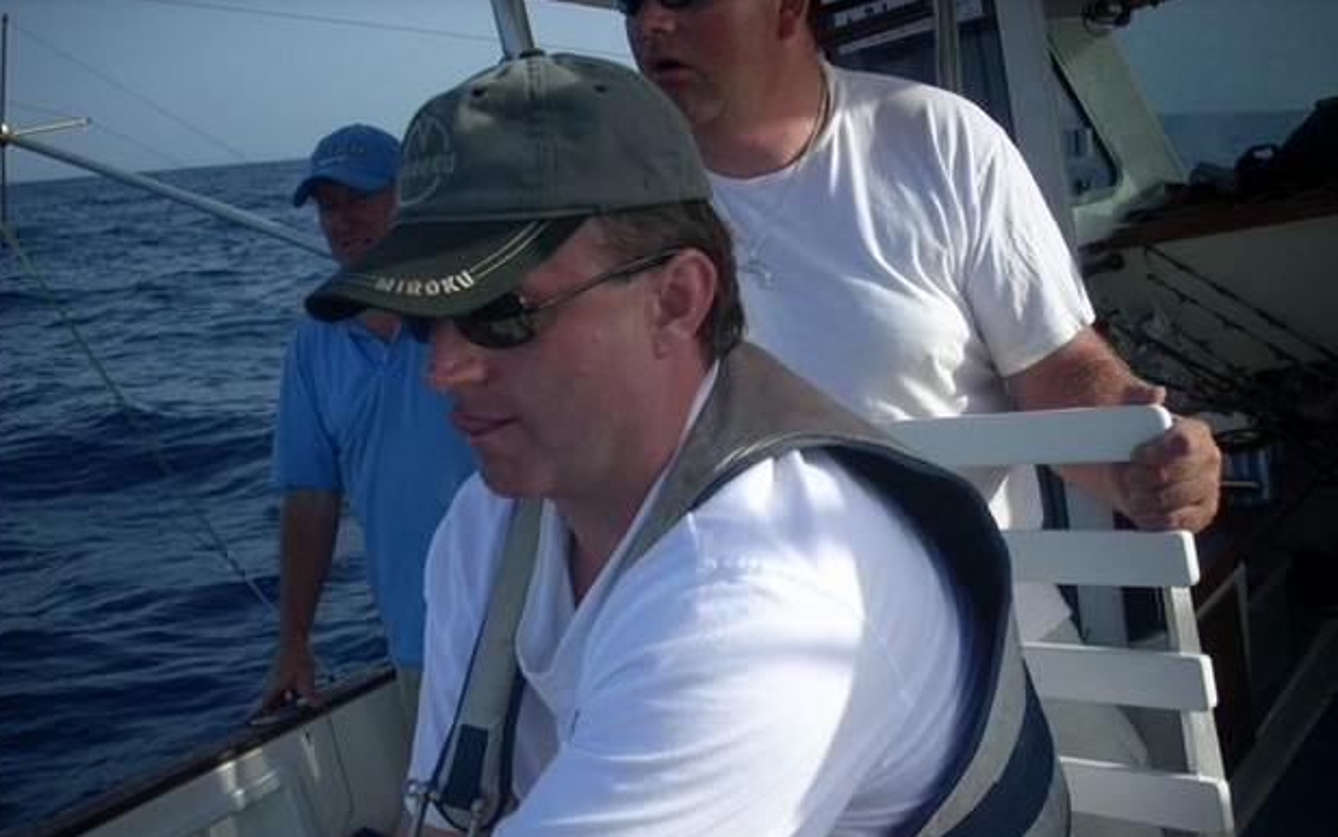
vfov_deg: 31.9
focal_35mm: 40
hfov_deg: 49.3
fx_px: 1459
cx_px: 668
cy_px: 507
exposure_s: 1/273
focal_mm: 6.2
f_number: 5.6
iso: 64
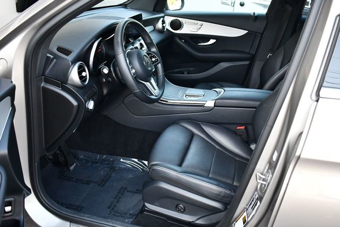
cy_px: 114
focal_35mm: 36
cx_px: 170
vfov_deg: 36.9
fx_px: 340
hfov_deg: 53.1
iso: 800
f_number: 3.5
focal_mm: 18
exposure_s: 1/250
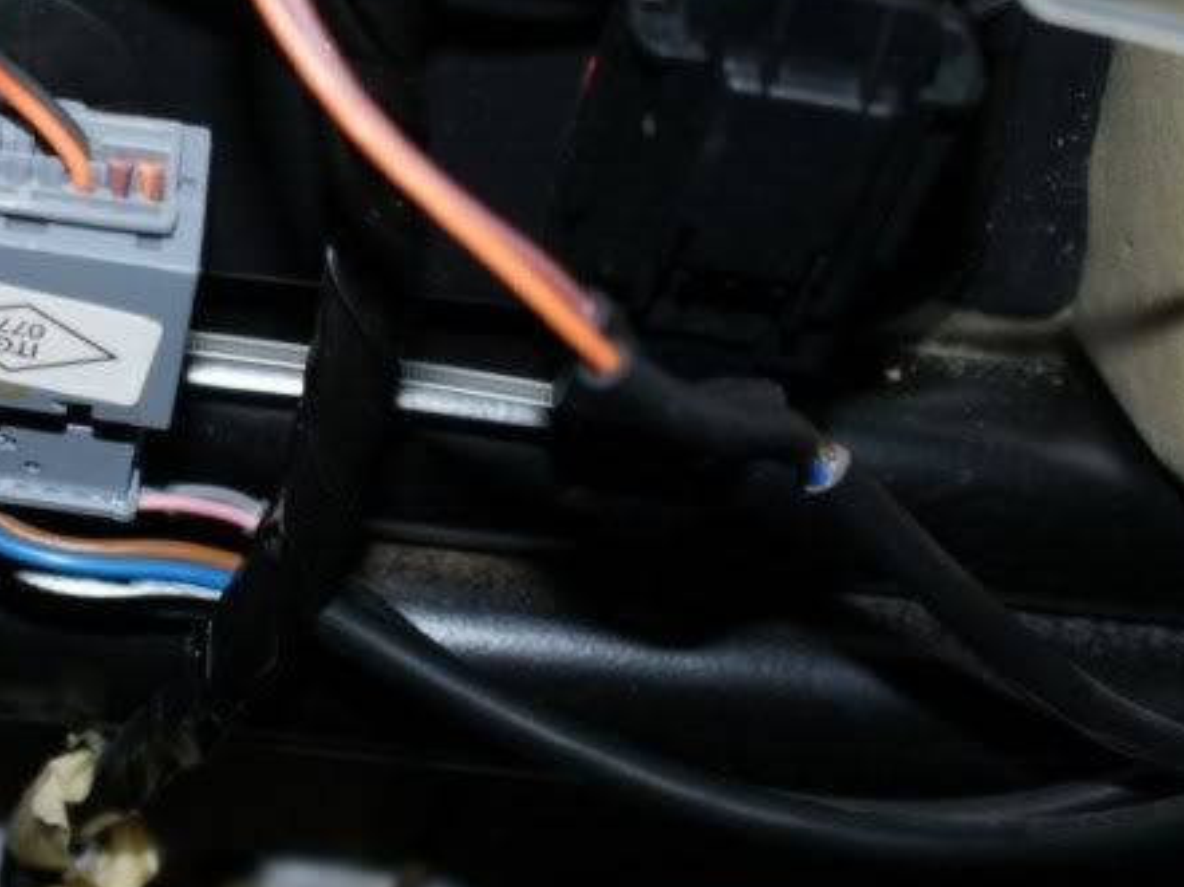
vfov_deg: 17.0
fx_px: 2974
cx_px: 275
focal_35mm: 87
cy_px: 417
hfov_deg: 22.3
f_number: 5.6
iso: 400
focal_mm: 26
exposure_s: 1/60
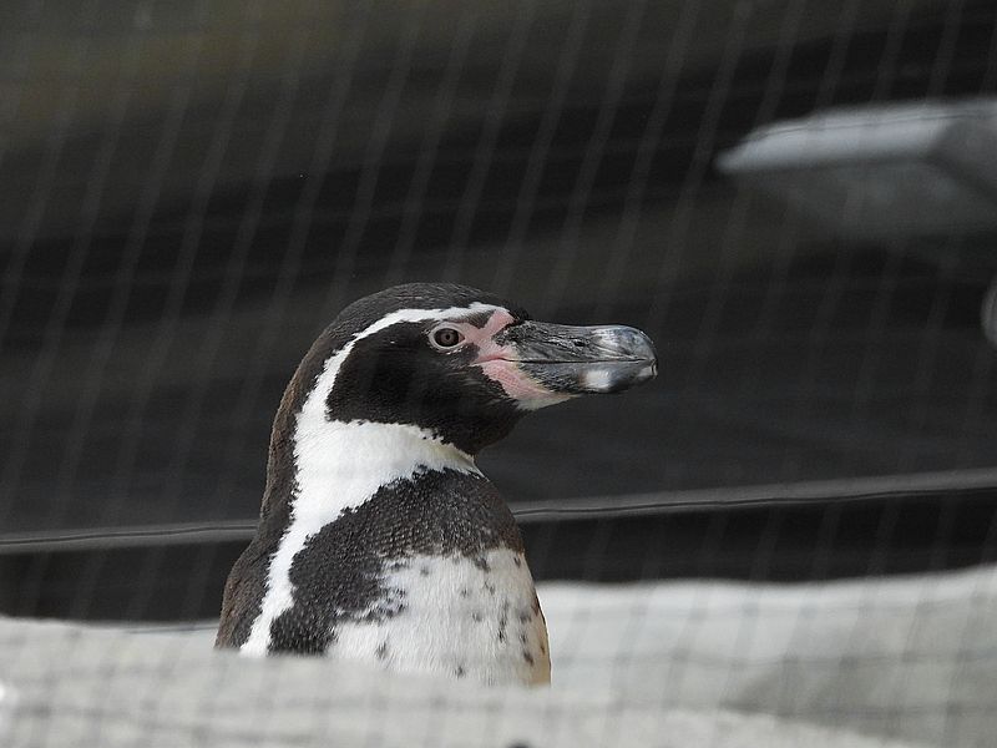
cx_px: 498
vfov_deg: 3.3
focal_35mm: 450
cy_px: 374
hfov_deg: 4.4
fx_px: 12961
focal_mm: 80.3
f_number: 5
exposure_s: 1/800
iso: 720
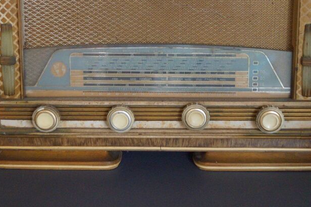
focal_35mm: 83
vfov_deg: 16.3
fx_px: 716
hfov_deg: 24.5
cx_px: 155
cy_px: 50
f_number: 5
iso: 2500
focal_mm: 35
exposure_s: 1/60
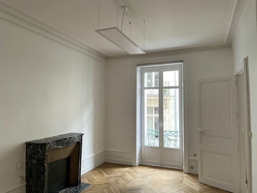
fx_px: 193
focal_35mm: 26
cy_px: 96
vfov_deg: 53.1
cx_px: 128
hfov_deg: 67.3
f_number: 1.6
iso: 250
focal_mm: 4.2
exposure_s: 1/60
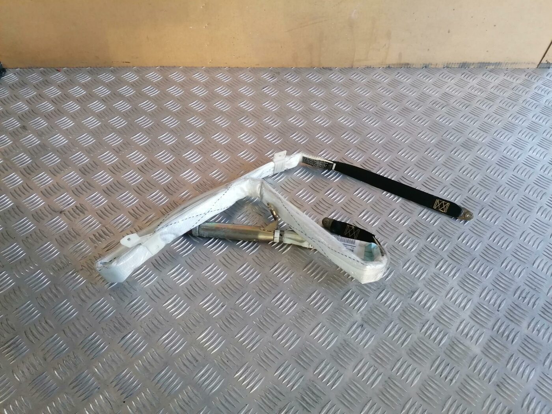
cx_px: 276
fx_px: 431
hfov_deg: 65.3
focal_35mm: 27
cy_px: 207
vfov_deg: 51.4
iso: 125
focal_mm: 4.75
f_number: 1.8
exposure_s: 1/33.3
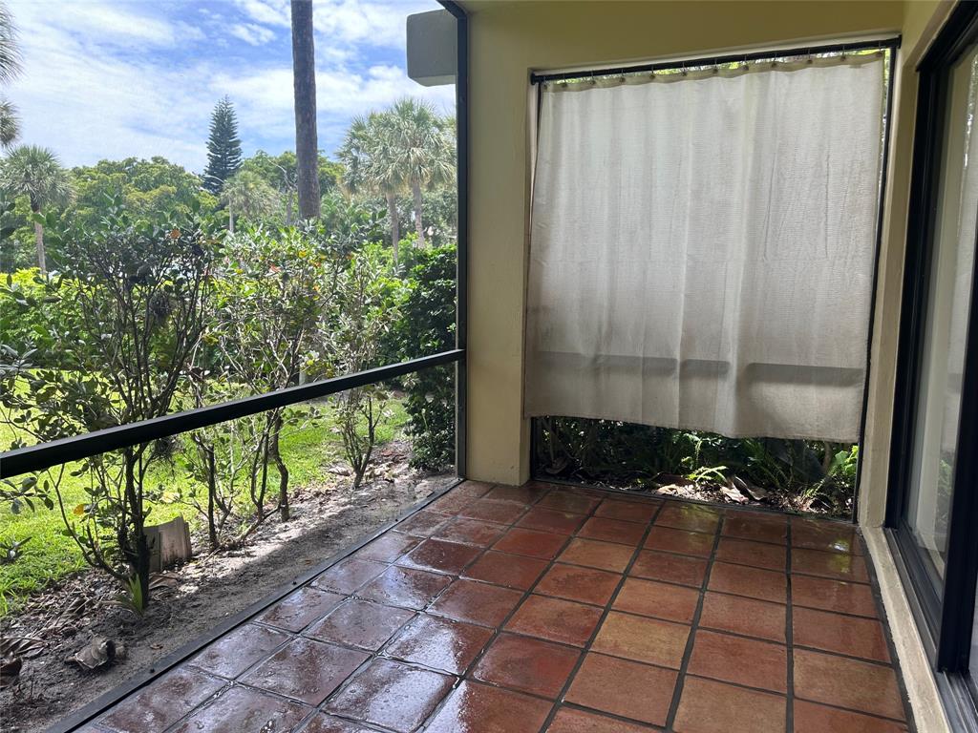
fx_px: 678
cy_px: 366
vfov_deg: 56.8
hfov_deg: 71.6
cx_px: 489
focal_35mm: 24
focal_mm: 6.86
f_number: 1.78
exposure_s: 1/521
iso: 80
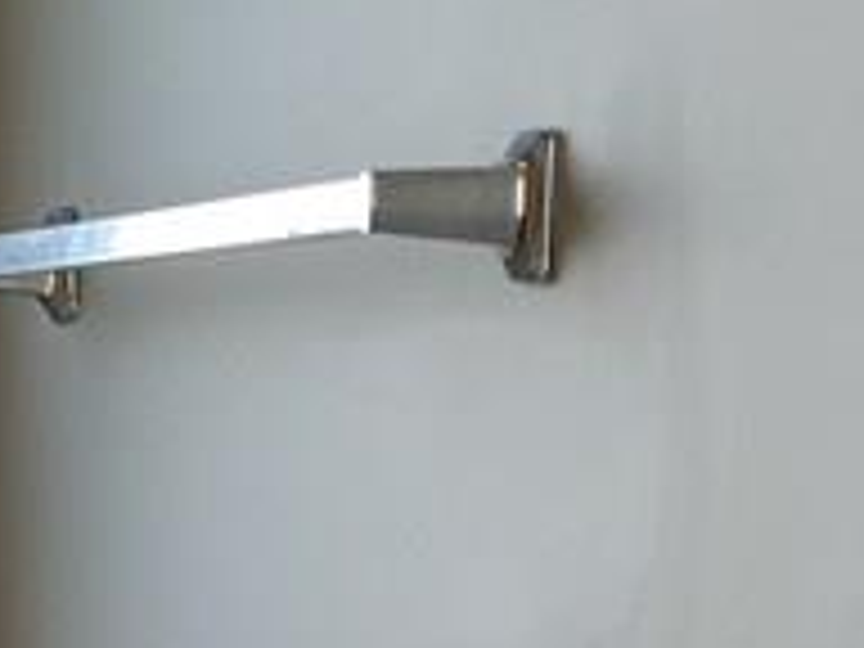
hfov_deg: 12.7
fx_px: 3869
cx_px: 288
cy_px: 1674
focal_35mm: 155
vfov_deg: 8.5
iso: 40
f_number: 2.2
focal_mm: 4.15
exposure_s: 1/120
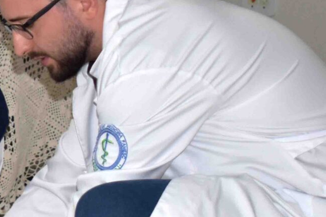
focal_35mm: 208
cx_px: -227
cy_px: 143
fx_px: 1884
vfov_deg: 6.6
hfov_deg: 9.5
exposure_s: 1/30
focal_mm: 35
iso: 500
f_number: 4.5
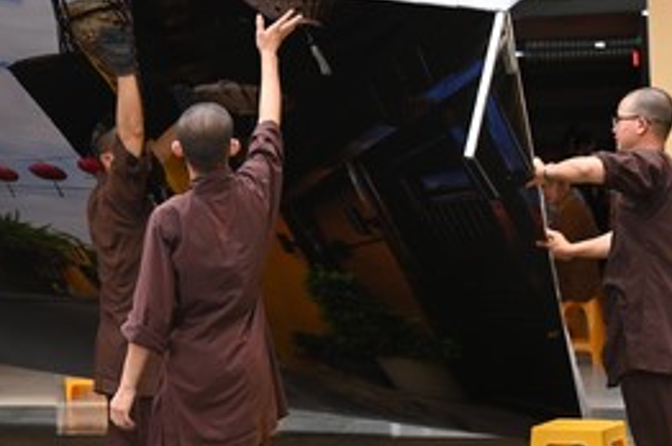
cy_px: 159
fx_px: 2219
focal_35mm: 119
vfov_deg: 11.5
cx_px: -59
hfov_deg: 16.7
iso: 250
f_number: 2.8
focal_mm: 48
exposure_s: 1/125
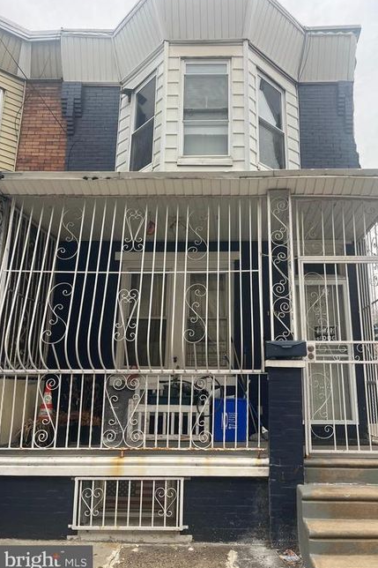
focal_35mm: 28
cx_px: 218
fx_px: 441
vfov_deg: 65.5
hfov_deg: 46.2
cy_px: 283
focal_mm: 5.1
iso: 50
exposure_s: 1/491
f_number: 1.6
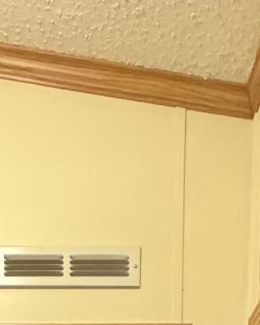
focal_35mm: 68
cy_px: 711
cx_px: 48
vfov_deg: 16.8
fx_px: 654
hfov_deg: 22.2
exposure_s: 1/60
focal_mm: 2.22
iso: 1250
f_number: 2.2
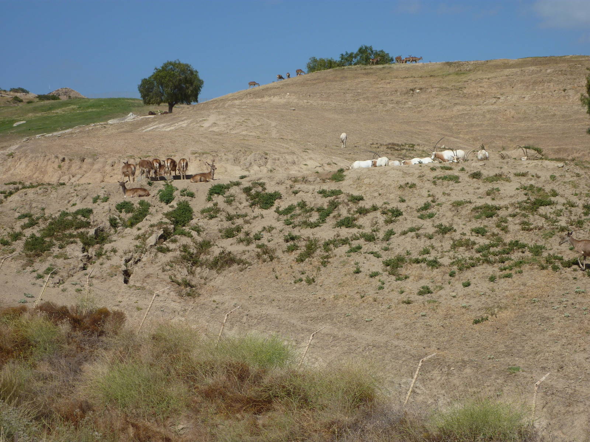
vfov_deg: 21.9
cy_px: 221
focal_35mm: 67
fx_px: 1142
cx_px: 295
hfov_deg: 29.0
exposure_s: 1/640
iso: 80
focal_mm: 11
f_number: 5.6
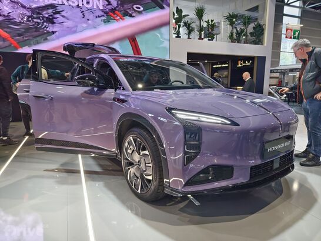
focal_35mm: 23
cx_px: 160
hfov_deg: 73.9
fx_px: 213
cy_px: 120
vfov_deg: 58.9
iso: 63
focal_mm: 8.67
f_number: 1.75
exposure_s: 1/100
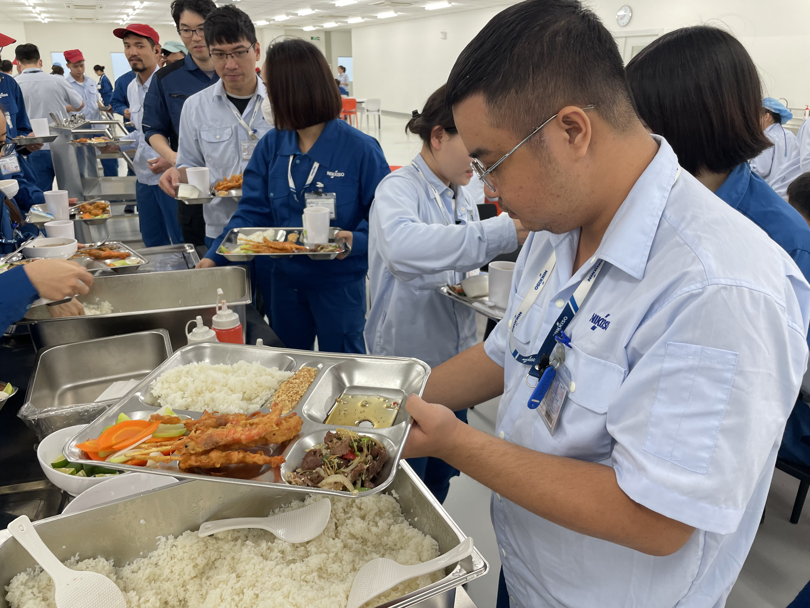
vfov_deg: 53.1
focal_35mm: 26
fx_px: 608
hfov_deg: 67.3
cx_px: 405
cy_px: 304
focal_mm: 4.2
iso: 50
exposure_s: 1/100
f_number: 1.6
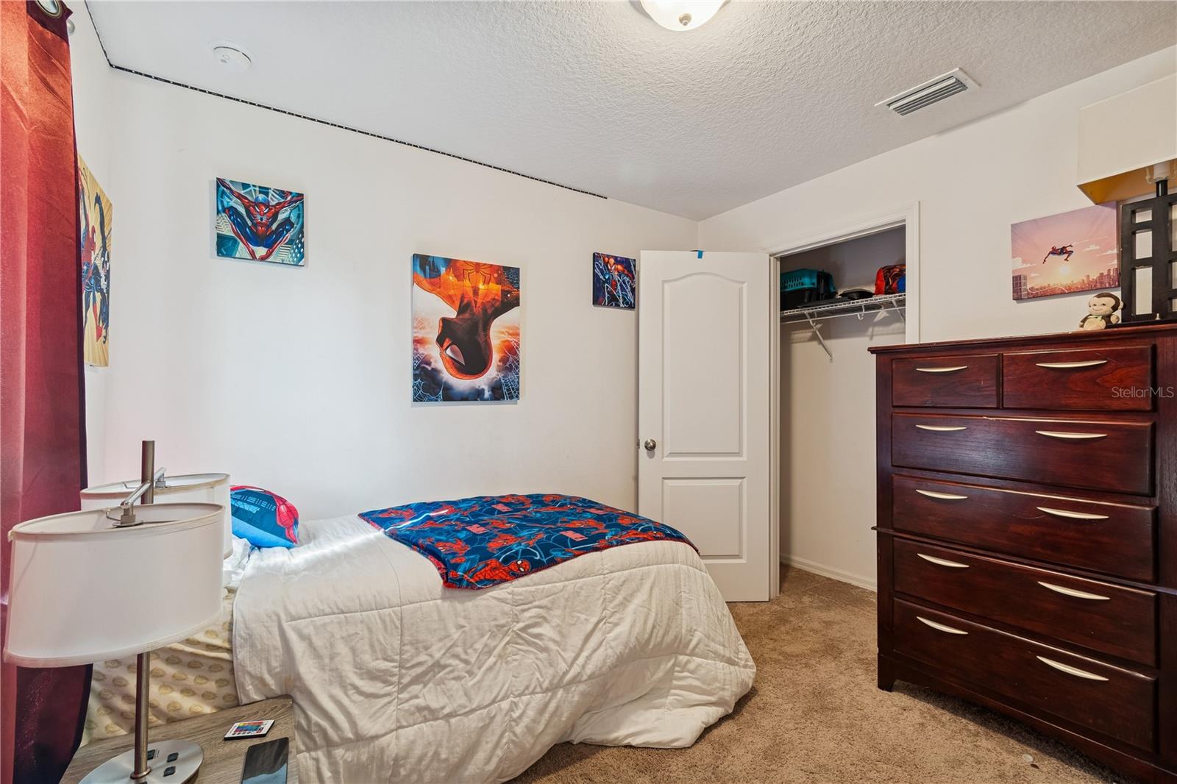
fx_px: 490
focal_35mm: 15
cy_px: 392
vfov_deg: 77.3
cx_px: 588
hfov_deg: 100.4
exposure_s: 1/3.33
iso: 100
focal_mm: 10
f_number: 7.1
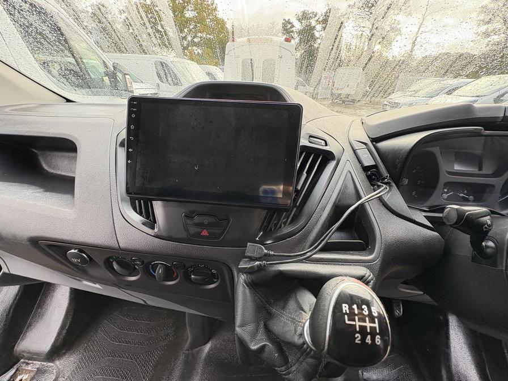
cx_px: 254
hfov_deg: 102.1
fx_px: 205
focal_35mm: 14
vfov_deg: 85.7
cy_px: 190
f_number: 2.2
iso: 200
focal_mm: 2.22
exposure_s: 1/99
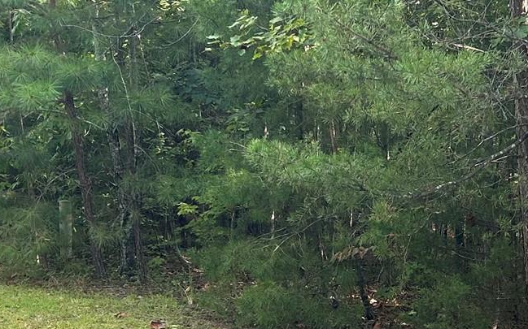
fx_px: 1251
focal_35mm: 87
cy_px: 272
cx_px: 368
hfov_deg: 23.7
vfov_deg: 14.9
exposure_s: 1/134
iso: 32
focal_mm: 5.7
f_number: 1.5
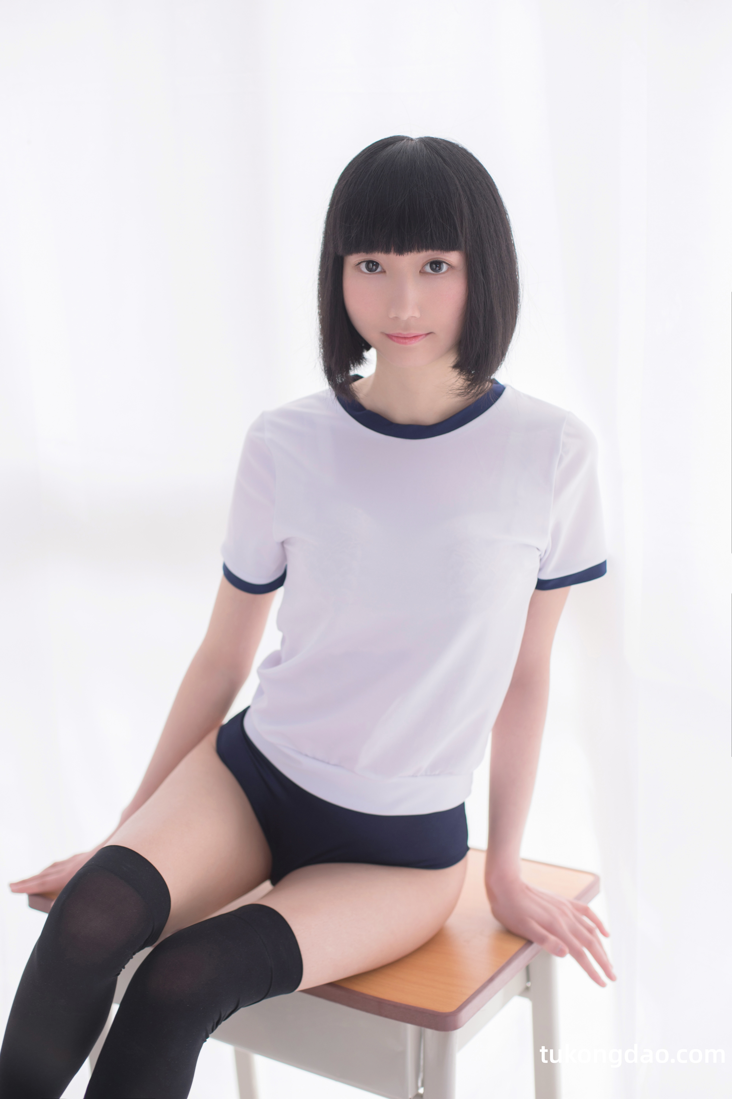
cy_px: 550
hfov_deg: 27.0
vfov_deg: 39.6
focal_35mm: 50
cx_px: 366
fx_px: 1525
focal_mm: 50
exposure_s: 1/60
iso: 160
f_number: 2.8
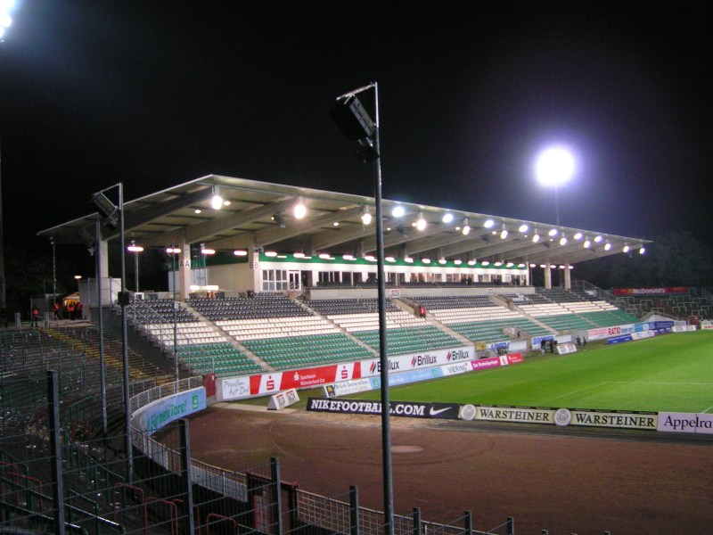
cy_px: 268
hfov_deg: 49.0
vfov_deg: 37.7
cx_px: 356
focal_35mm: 38
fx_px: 783
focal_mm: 5.8
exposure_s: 1/30
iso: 200
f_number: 2.8
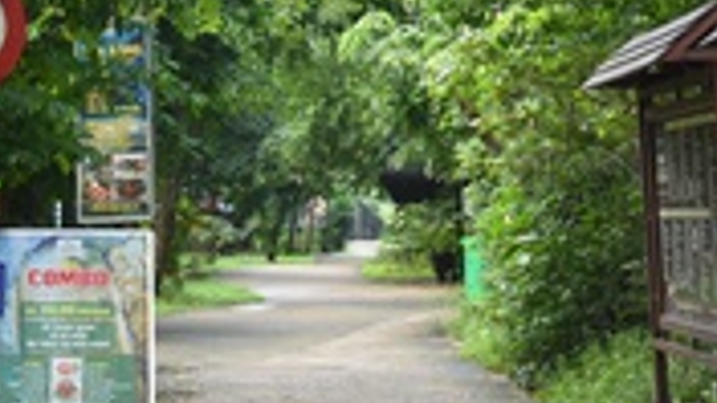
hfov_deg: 18.2
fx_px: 2205
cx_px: 90
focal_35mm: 116
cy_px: -208
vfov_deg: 10.1
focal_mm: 30
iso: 640
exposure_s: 1/40
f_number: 4
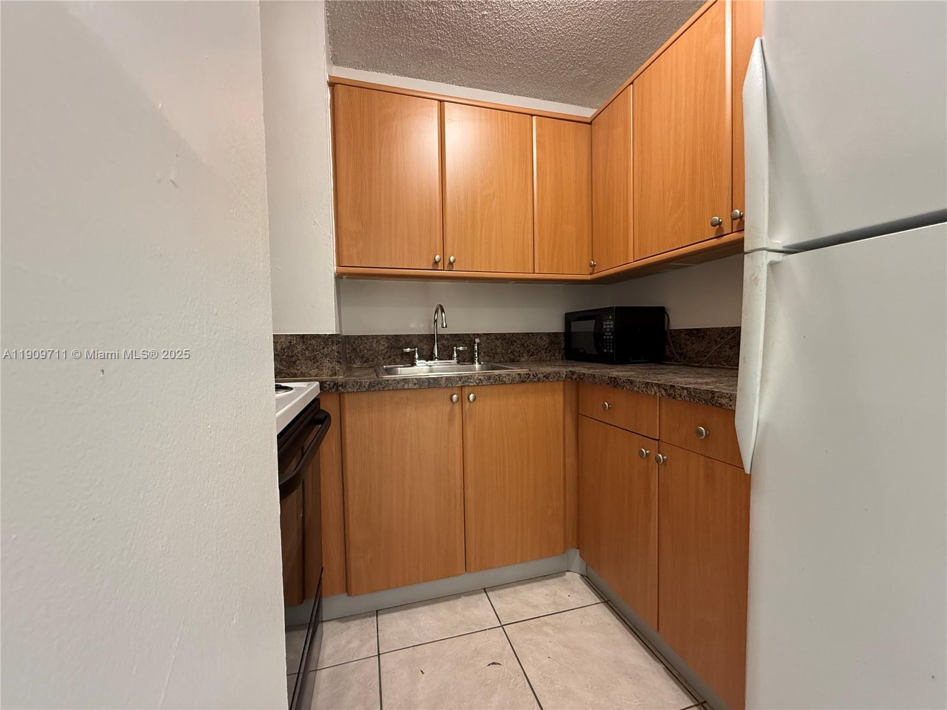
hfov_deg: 102.1
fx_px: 383
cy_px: 355
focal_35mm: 14
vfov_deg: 85.7
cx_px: 474
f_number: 2.2
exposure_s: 1/60
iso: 250
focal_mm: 2.22
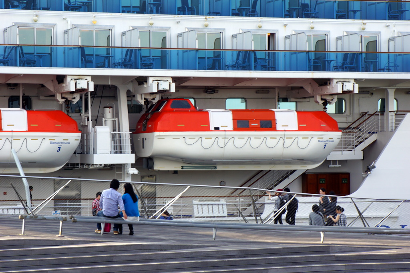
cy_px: 136
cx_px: 205
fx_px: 1452
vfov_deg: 10.7
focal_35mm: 128
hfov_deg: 16.1
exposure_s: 1/40
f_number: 16
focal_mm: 85
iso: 100
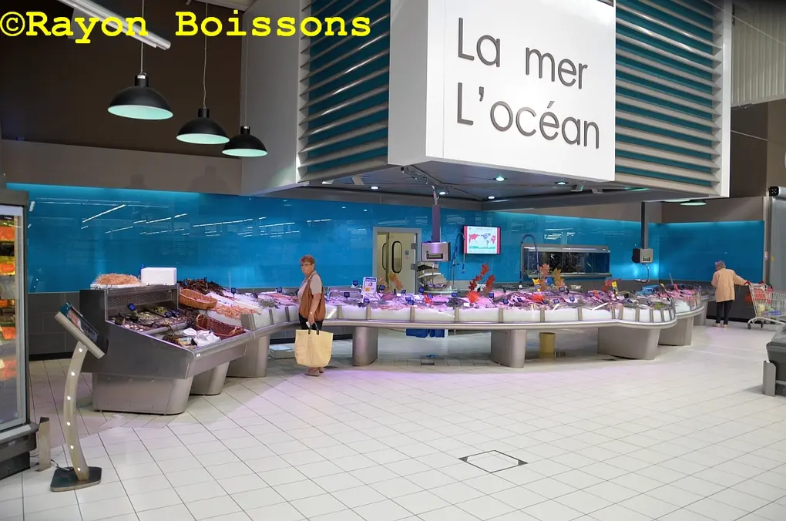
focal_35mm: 27
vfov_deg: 47.8
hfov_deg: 67.5
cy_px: 260
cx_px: 393
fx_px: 588
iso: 200
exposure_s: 1/50
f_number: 3.5
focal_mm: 18
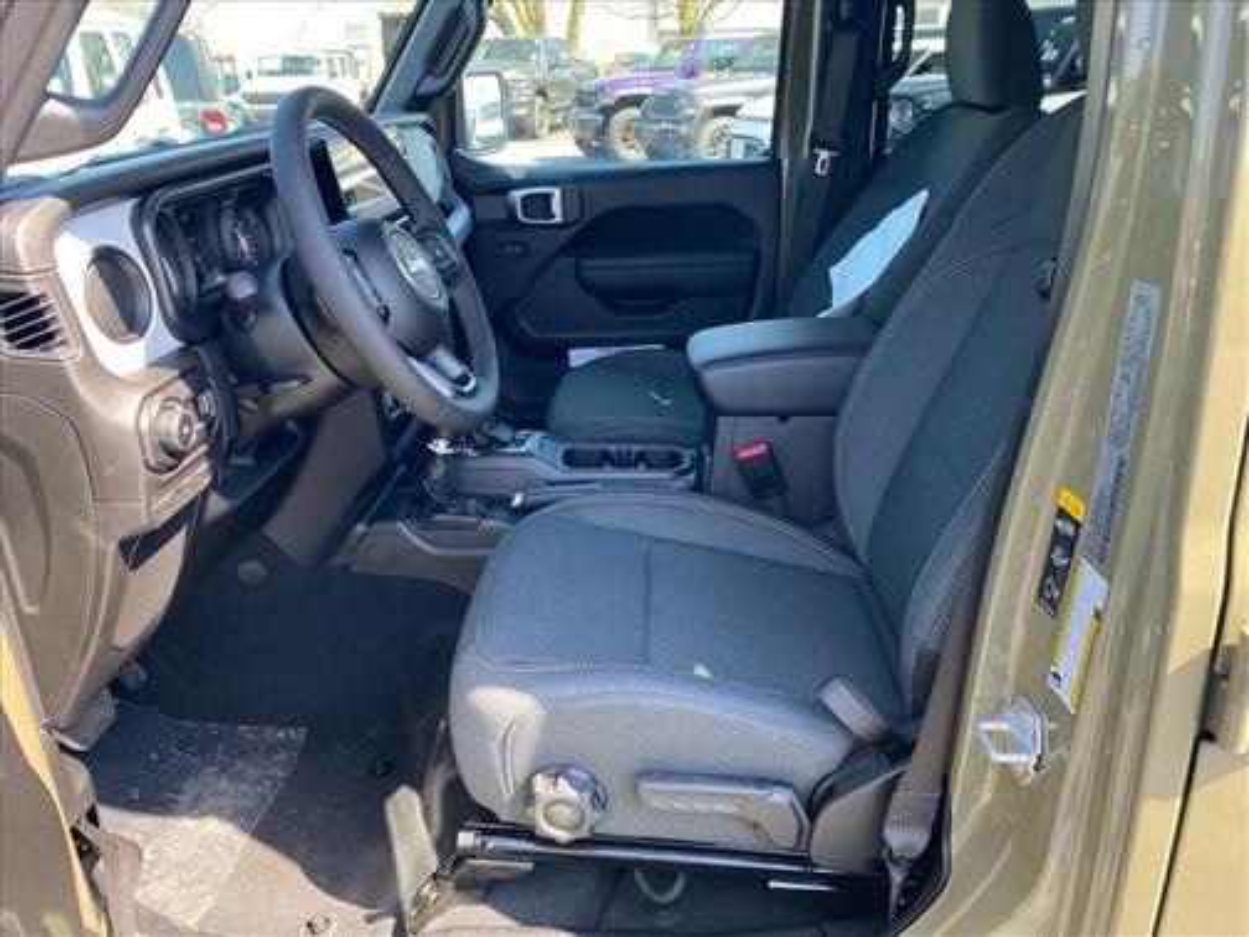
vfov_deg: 53.1
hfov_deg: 67.3
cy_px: 468
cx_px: 624
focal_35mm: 26
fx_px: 938
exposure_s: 1/121
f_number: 1.8
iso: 40
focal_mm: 4.25
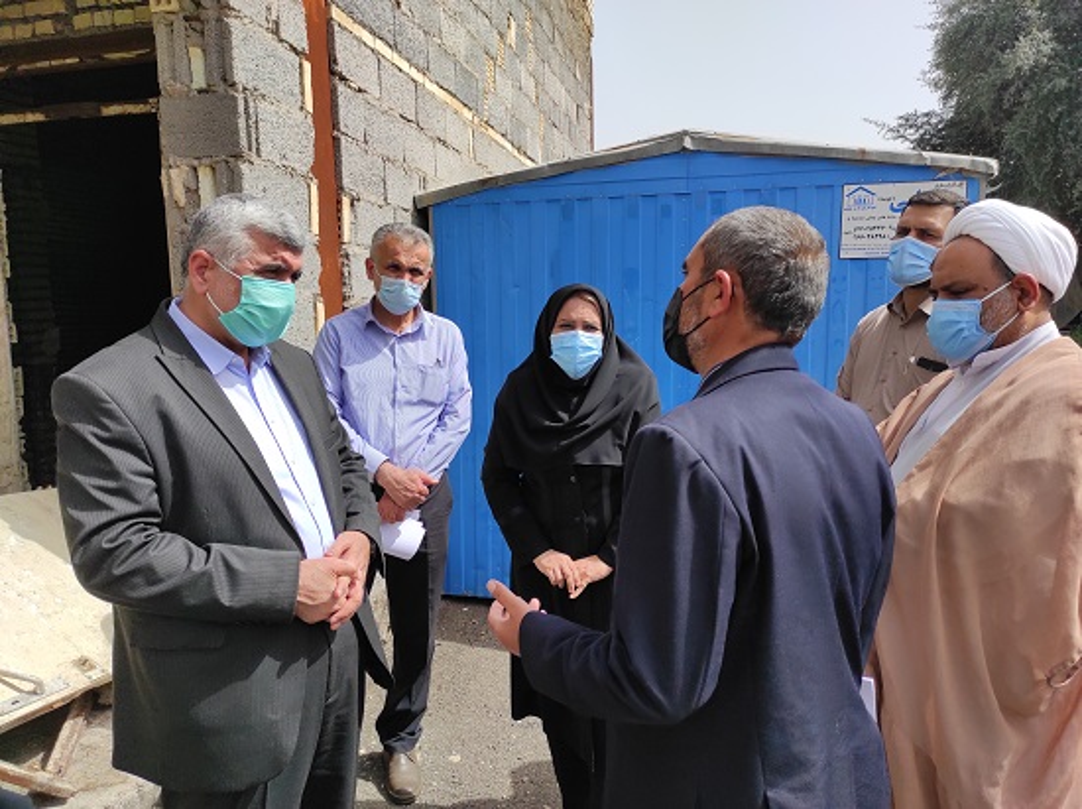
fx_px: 780
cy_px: 404
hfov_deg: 69.5
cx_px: 541
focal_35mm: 25
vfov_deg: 54.8
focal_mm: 5.43
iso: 100
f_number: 1.89
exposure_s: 1/1977
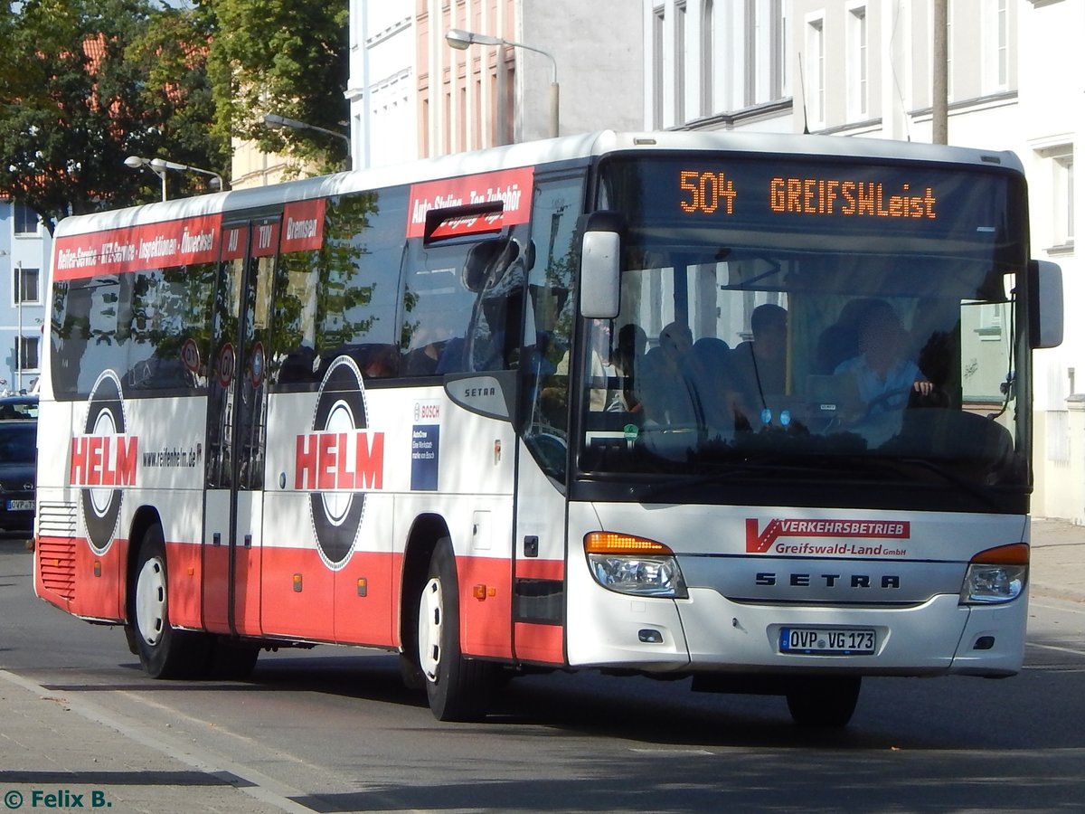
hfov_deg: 18.9
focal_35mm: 104
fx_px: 3260
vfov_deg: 14.2
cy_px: 407
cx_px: 542
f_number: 4.5
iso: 125
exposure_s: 1/1000
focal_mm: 18.7
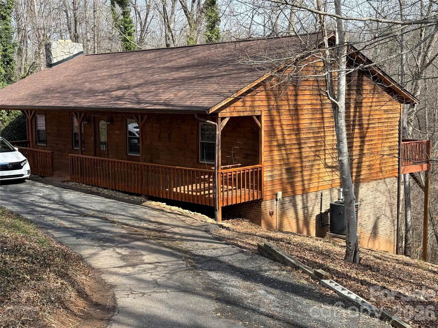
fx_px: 607
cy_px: 164
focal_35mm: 48
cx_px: 219
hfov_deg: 39.7
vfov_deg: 30.3
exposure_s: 1/1883
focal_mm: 6.76
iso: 80
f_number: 1.78
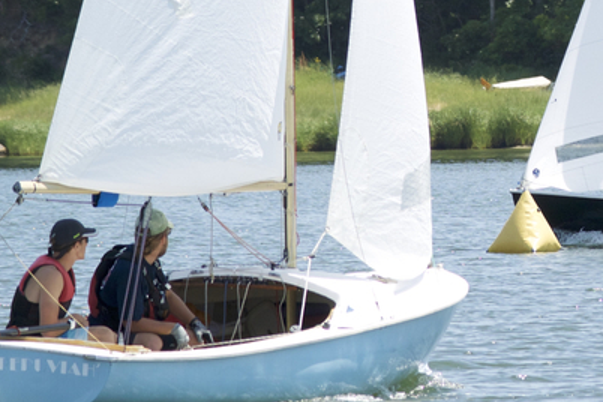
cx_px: 688
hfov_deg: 3.0
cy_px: 7
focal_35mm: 690
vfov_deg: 2.0
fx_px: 11557
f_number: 4.8
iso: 160
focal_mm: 100.6
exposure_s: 1/640
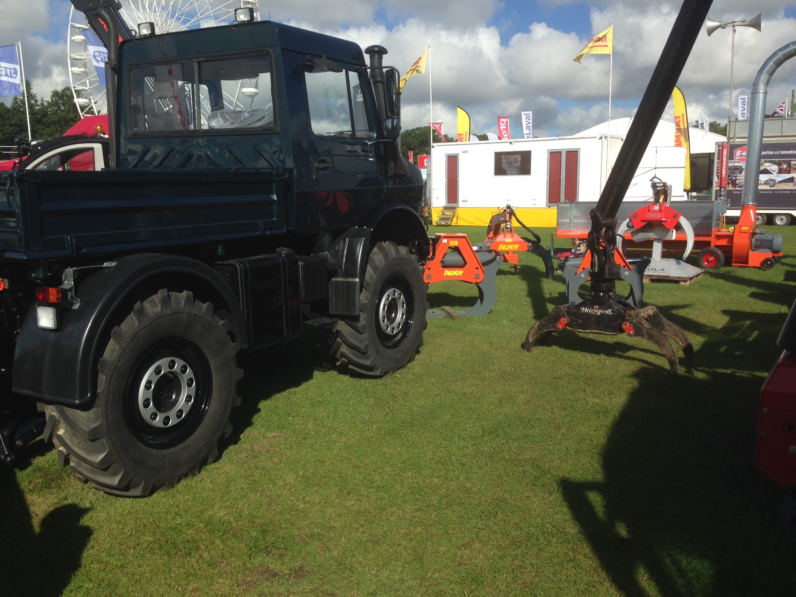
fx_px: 759
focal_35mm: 33
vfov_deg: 42.9
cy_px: 298
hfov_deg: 55.4
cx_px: 398
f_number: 2.4
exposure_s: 1/2008
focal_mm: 4.12
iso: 50
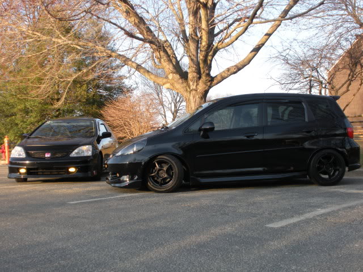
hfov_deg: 42.9
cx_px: 182
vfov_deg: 32.9
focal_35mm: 44
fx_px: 461
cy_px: 136
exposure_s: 1/85.2
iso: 64
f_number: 4
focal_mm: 7.7
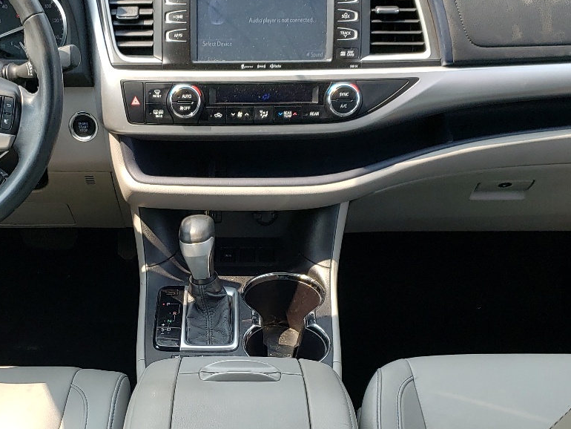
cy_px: 345
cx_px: 197
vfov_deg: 26.5
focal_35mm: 54
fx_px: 891
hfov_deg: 35.2
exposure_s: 1/455
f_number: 1.5
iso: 50
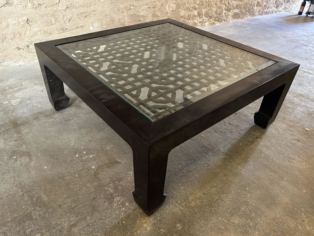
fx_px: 236
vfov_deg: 53.1
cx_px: 157
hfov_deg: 67.3
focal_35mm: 26
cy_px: 118
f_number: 1.5
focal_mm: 5.7
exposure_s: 1/33
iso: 400
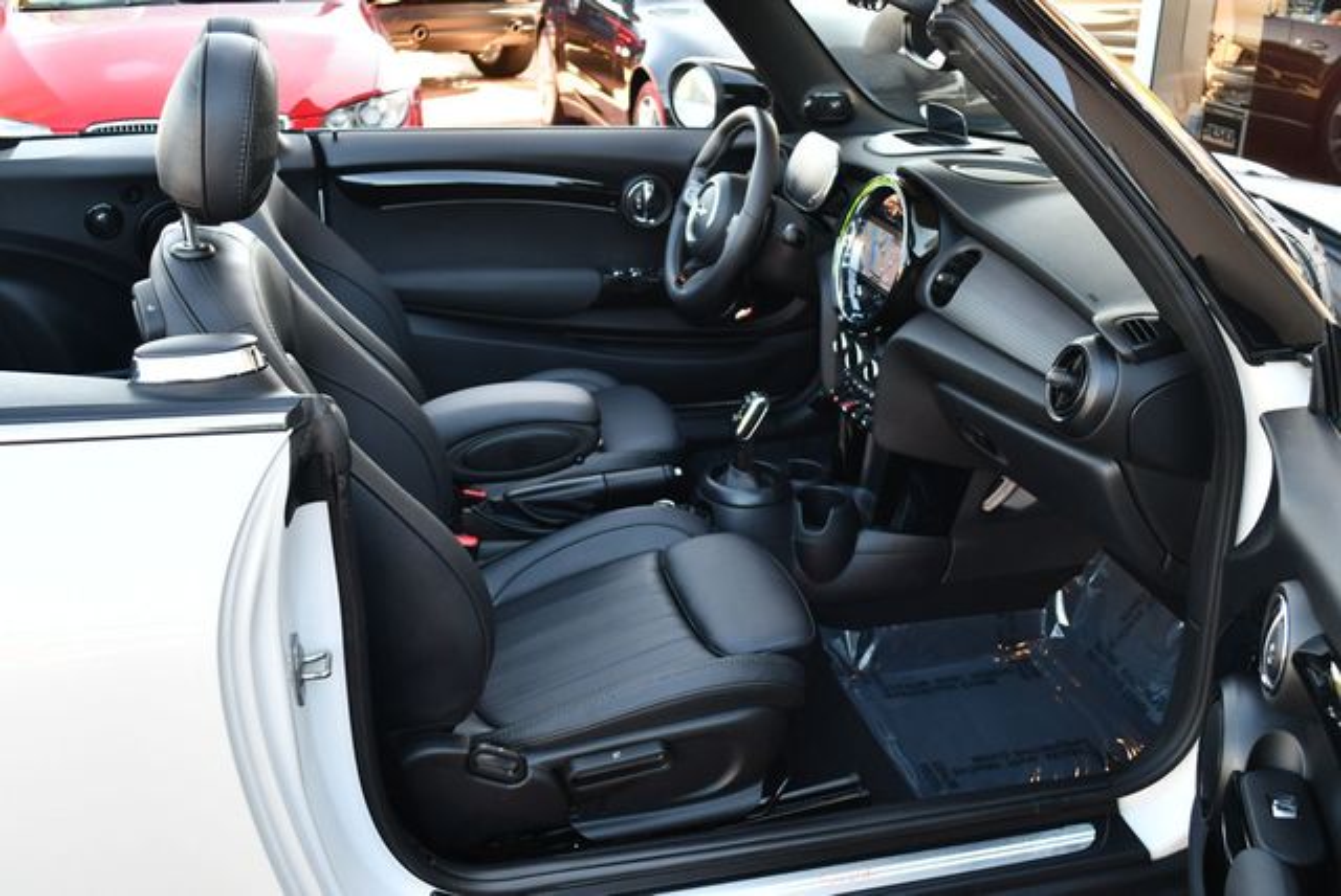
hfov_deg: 53.1
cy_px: 448
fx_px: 1342
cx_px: 670
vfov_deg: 36.9
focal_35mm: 36
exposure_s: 1/250
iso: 500
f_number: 3.5
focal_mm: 18
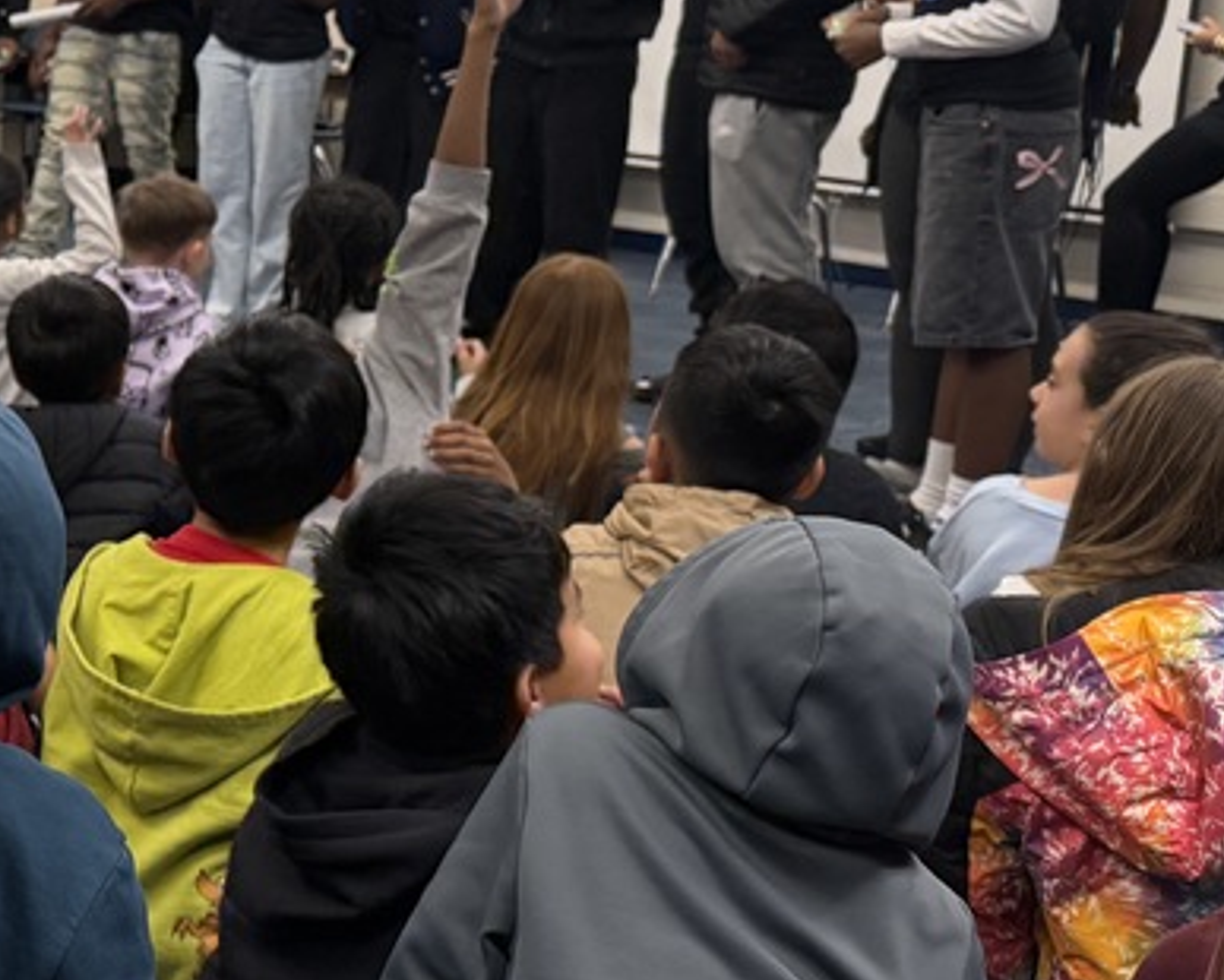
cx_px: -136
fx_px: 2247
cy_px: 285
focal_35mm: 62
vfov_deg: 24.4
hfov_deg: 27.7
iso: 320
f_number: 1.78
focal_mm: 6.76
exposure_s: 1/123
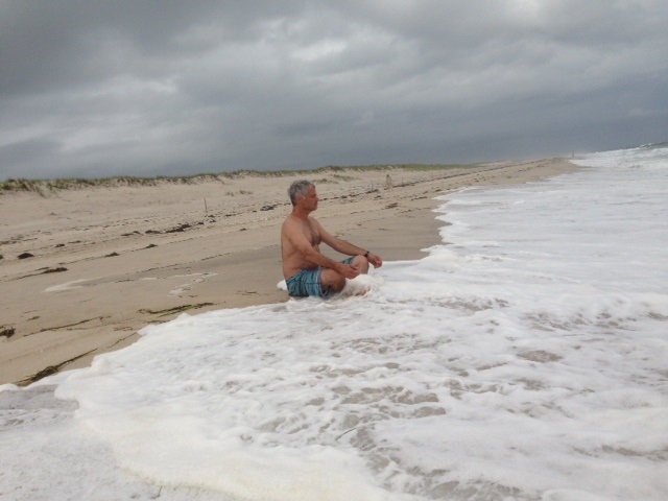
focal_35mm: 33
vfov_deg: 42.9
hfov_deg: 55.4
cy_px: 250
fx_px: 637
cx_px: 334
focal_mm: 4.12
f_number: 2.4
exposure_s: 1/4184
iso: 50
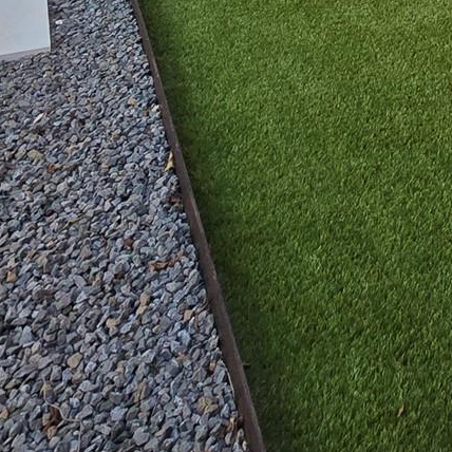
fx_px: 813
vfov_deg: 21.9
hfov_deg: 25.6
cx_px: 622
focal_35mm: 55
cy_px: -327
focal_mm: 2.2
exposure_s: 1/1000
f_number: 2.2
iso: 100
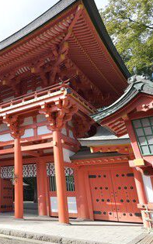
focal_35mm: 31
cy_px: 110
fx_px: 207
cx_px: 0
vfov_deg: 61.1
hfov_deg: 36.5
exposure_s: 1/640
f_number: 5.6
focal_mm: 16
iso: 400
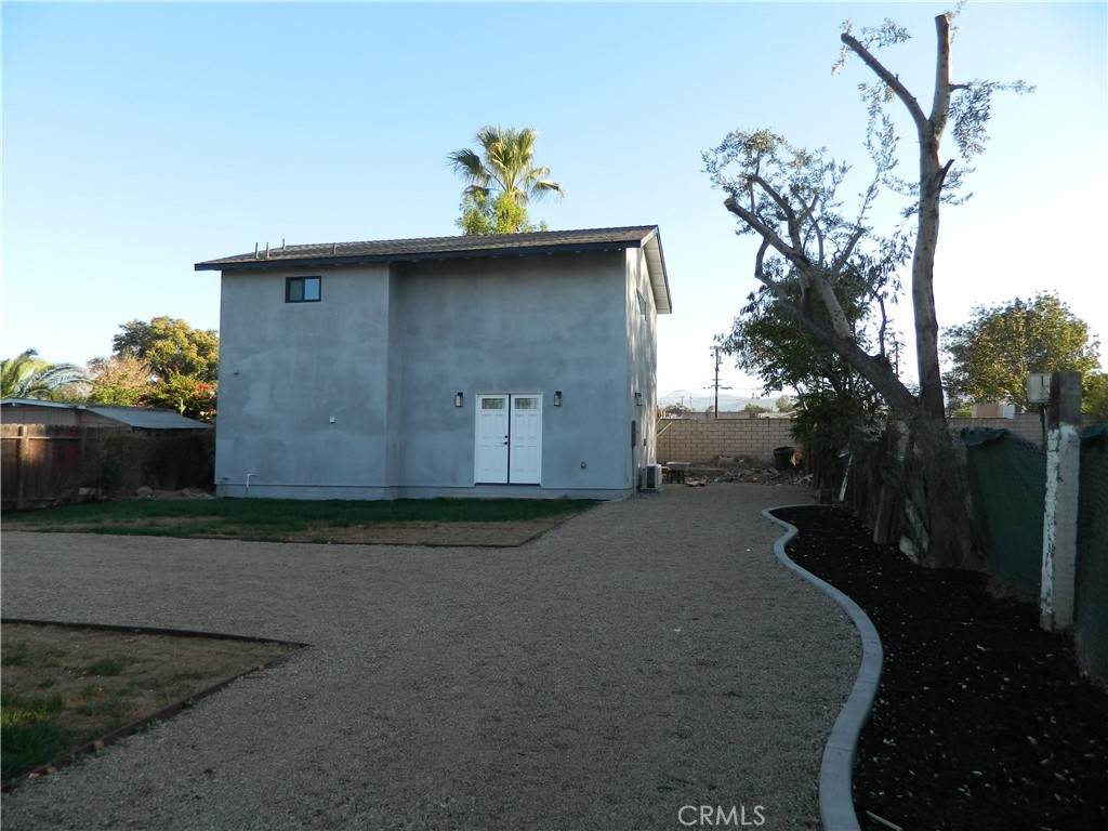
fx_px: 800
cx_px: 554
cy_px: 416
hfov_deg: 69.4
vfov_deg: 54.9
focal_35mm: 25
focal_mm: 4.5
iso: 80
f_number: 3.1
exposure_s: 1/250
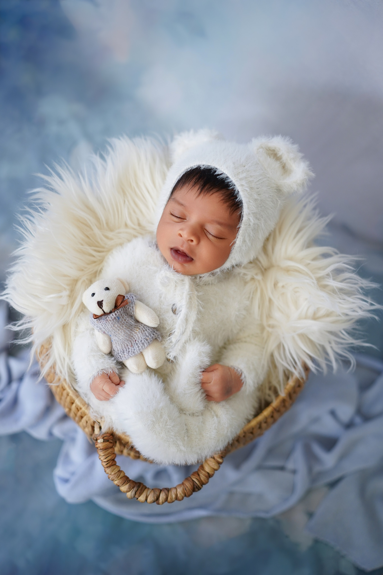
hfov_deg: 37.9
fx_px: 558
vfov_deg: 54.4
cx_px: 192
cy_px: 288
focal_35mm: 35
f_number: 1.6
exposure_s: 1/400
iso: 320
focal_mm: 35
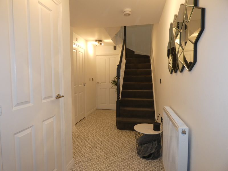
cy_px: 86
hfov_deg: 81.7
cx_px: 114
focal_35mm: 20
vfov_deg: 66.0
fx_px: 132
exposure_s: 1/60
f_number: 2.8
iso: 320
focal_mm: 3.6
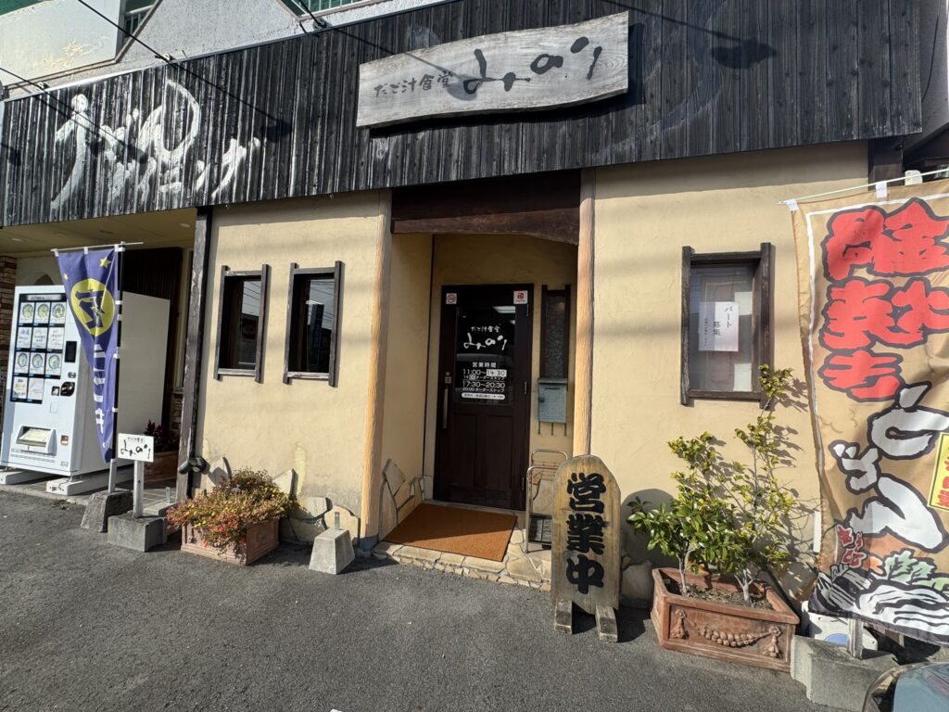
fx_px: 384
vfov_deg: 85.7
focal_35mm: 14
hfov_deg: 102.1
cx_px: 474
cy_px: 356
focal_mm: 2.22
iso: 40
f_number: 2.2
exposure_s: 1/1198
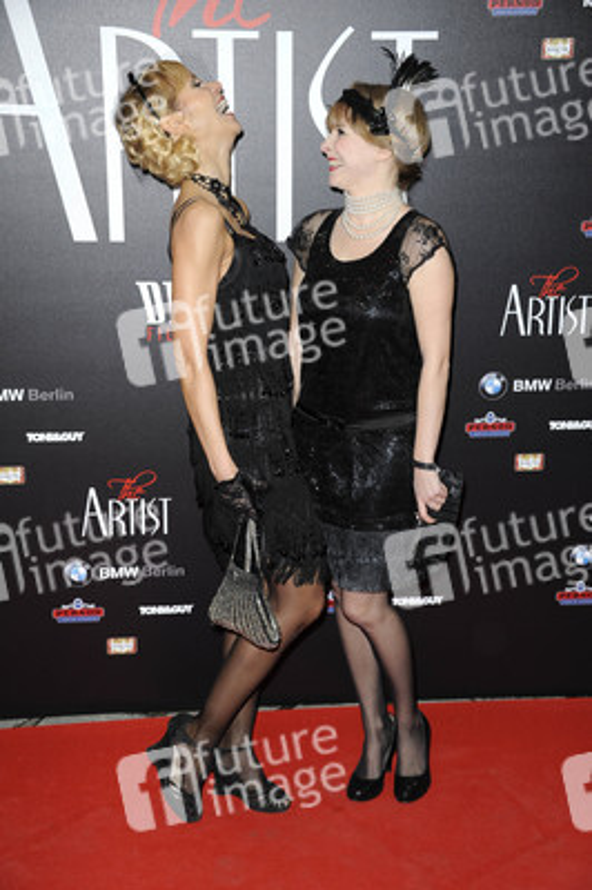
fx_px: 1532
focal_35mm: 62
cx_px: 296
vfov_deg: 32.4
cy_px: 445
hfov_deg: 21.9
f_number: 5.6
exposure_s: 1/160
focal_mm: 62
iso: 500
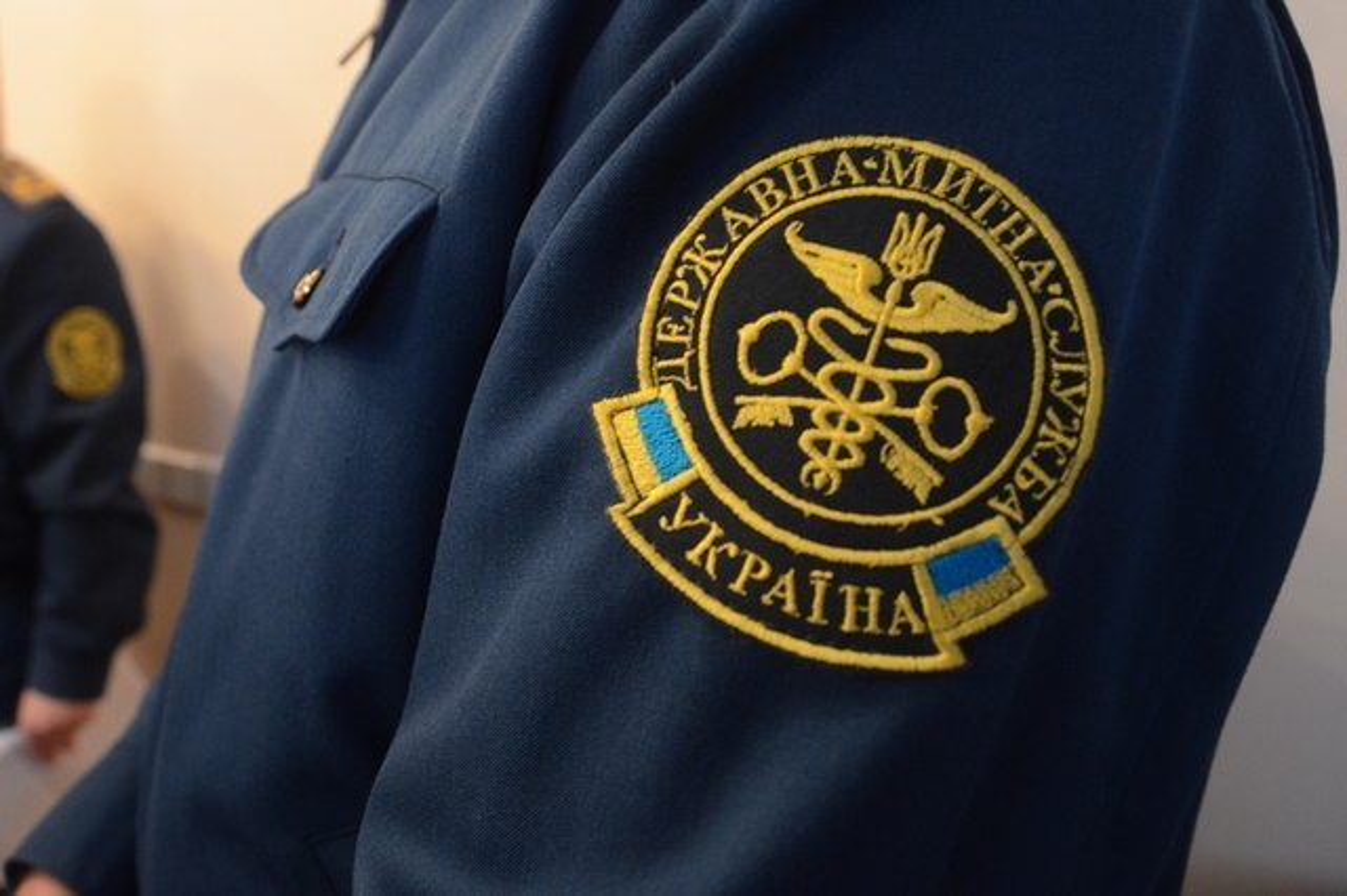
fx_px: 954
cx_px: 674
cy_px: 448
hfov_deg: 70.5
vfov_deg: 50.4
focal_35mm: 26
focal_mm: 17
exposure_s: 1/30
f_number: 4
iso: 1600
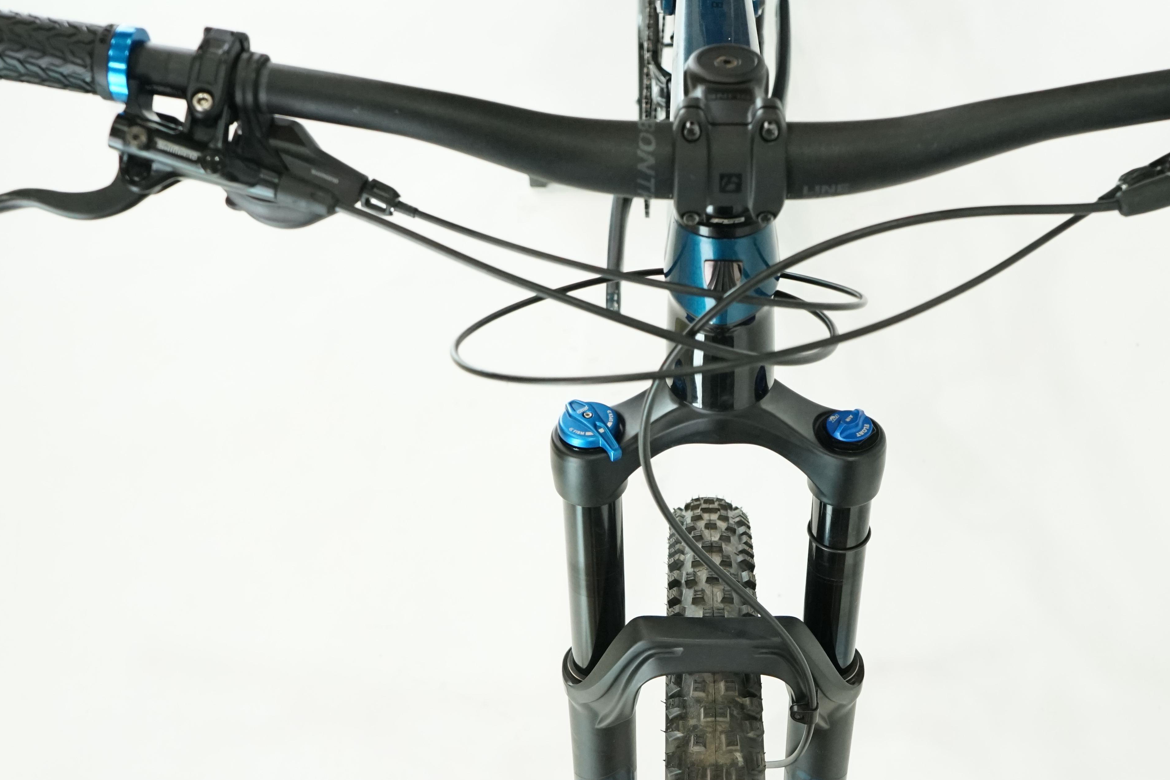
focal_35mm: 49
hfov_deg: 40.1
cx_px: 716
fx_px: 1592
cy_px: 567
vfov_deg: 27.2
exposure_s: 1/200
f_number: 5.6
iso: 2500
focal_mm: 31
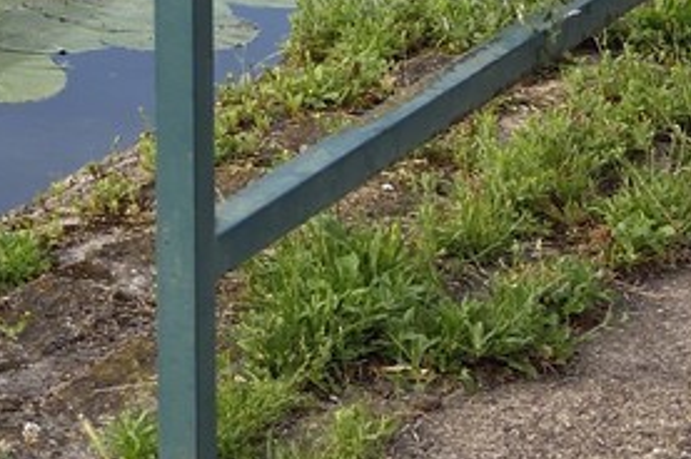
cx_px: -494
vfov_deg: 6.8
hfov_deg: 10.5
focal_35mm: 185
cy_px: -846
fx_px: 3547
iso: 200
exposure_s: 1/160
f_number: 6.3
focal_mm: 32
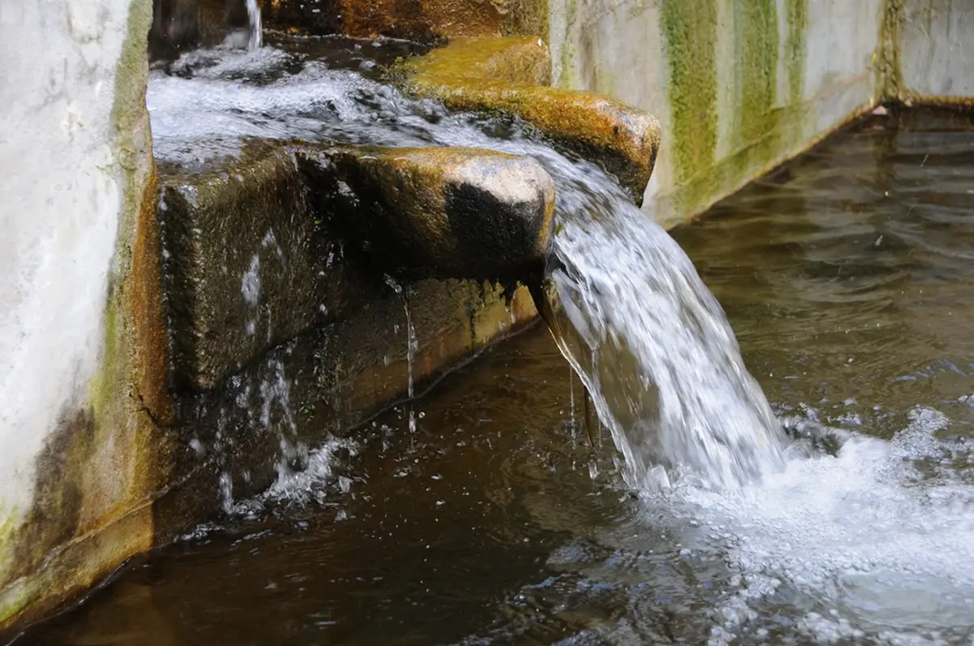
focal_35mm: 105
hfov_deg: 19.5
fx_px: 2836
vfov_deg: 13.0
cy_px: 323
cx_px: 487
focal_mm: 70
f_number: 6.3
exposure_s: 1/125
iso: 400
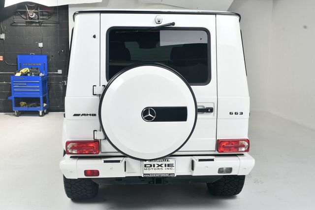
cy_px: 105
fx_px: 341
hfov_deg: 49.6
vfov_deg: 34.2
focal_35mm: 39
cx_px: 158
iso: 100
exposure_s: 1/160
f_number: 11
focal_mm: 26
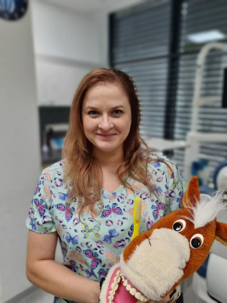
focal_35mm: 26
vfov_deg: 67.3
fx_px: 227
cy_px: 152
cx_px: 114
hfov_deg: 53.1
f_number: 1.8
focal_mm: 5.4
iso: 64
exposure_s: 1/100
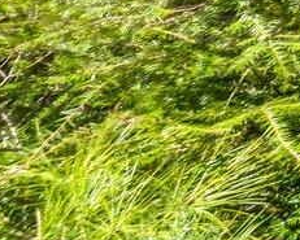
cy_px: -626
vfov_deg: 8.3
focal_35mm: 133
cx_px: 1296
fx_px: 1181
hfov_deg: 7.5
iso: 320
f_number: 8
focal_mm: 16
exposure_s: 1/8
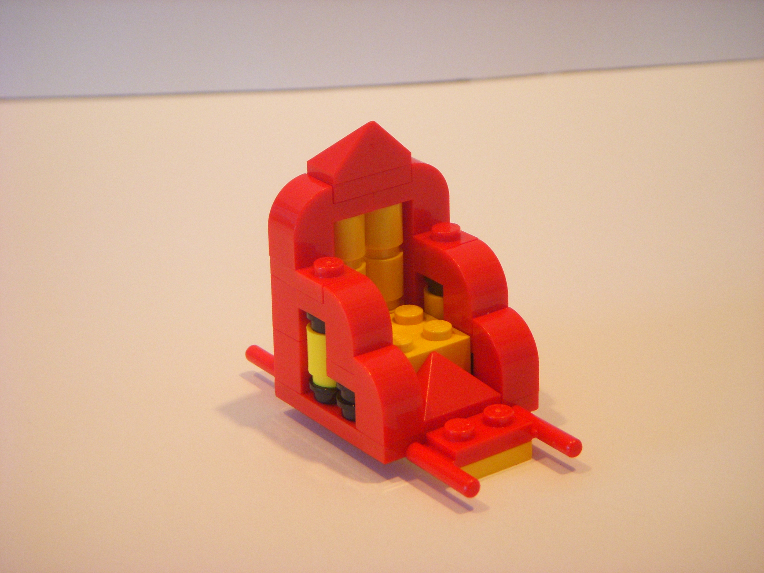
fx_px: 2516
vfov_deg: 13.0
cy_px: 286
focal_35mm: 114
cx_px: 382
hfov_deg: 17.3
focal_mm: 18.9
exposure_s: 1/25
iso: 250
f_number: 4.2
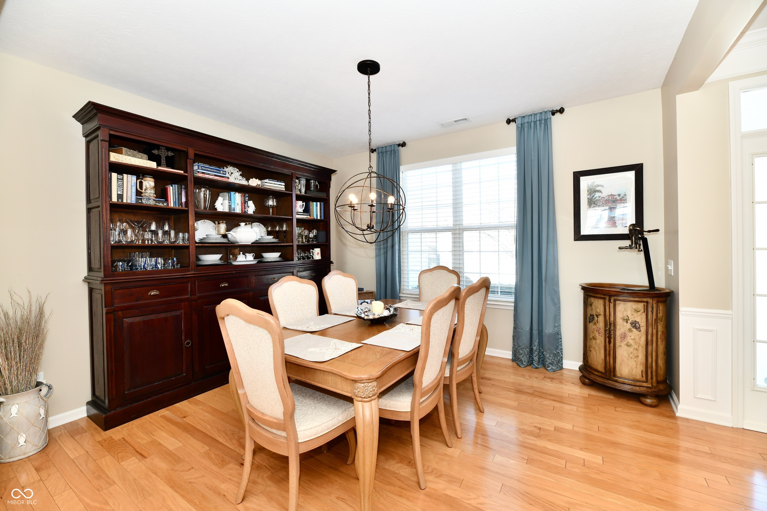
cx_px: 384
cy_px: 256
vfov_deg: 81.2
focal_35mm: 14
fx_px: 298
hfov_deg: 104.3
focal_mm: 14
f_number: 6.3
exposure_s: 1/60
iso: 640
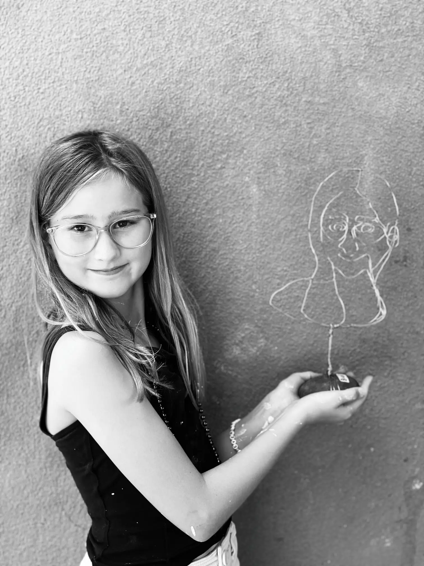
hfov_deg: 28.0
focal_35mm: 52
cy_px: 283
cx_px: 212
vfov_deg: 36.8
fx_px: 849
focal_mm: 6
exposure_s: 1/122
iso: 40
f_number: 2
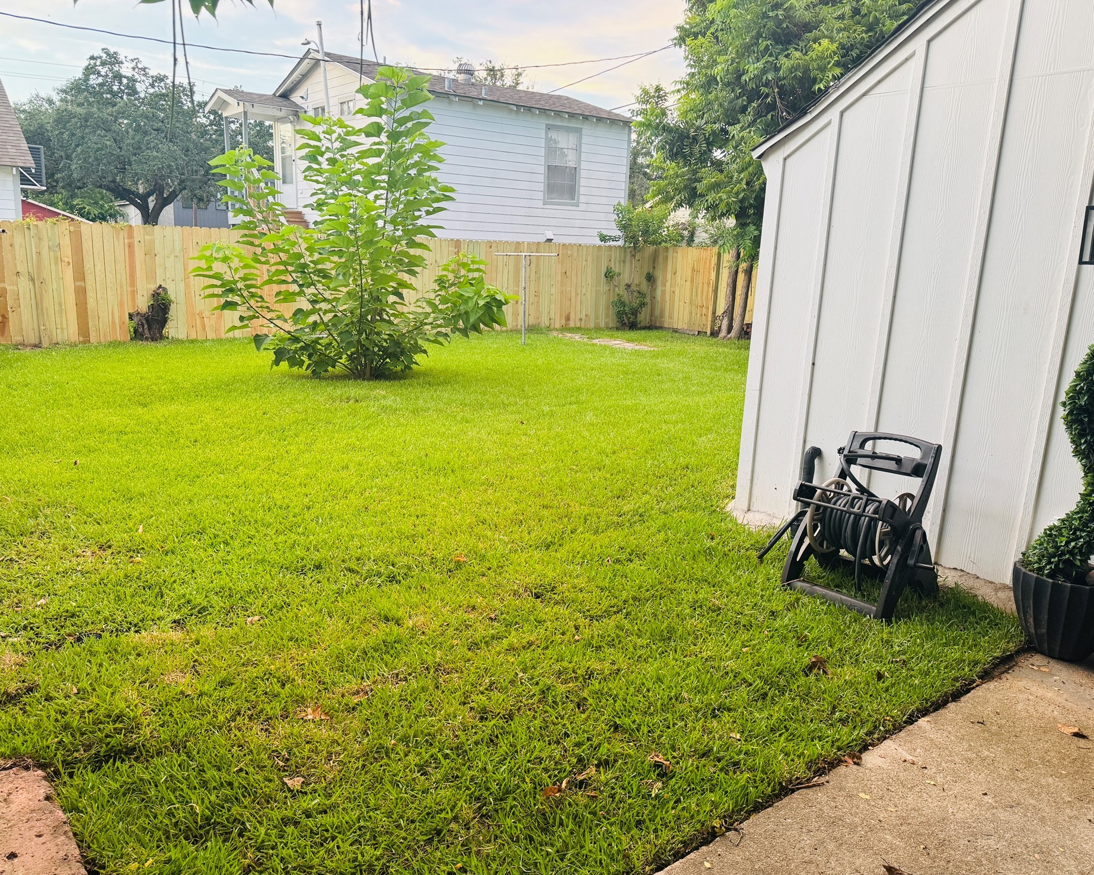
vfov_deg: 54.9
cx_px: 519
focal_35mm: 26
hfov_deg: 66.0
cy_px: 436
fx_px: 842
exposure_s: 1/107
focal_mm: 6.76
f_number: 1.78
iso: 200
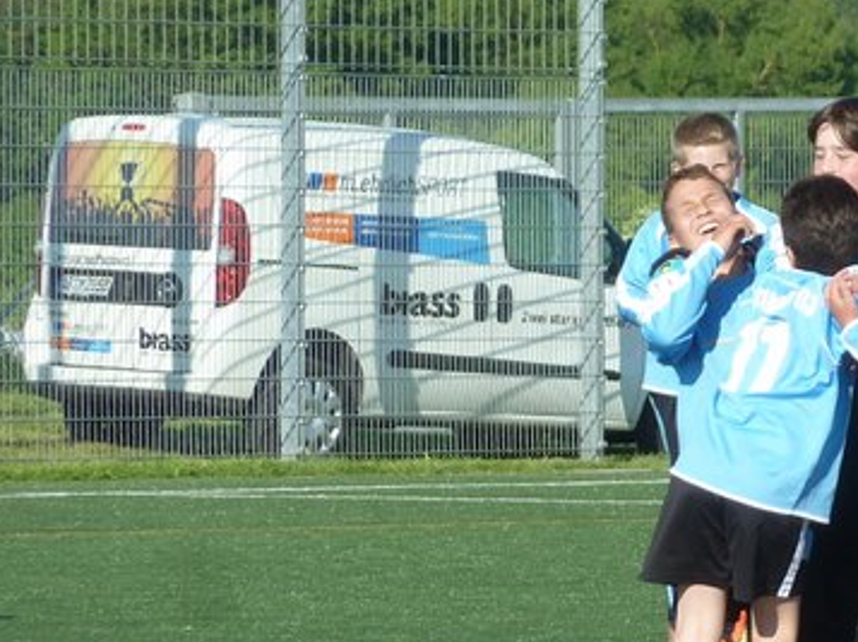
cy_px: 331
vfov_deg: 2.5
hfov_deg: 3.4
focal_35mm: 589
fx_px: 14584
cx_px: 839
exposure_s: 1/320
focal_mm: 49.2
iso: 80
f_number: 4.9
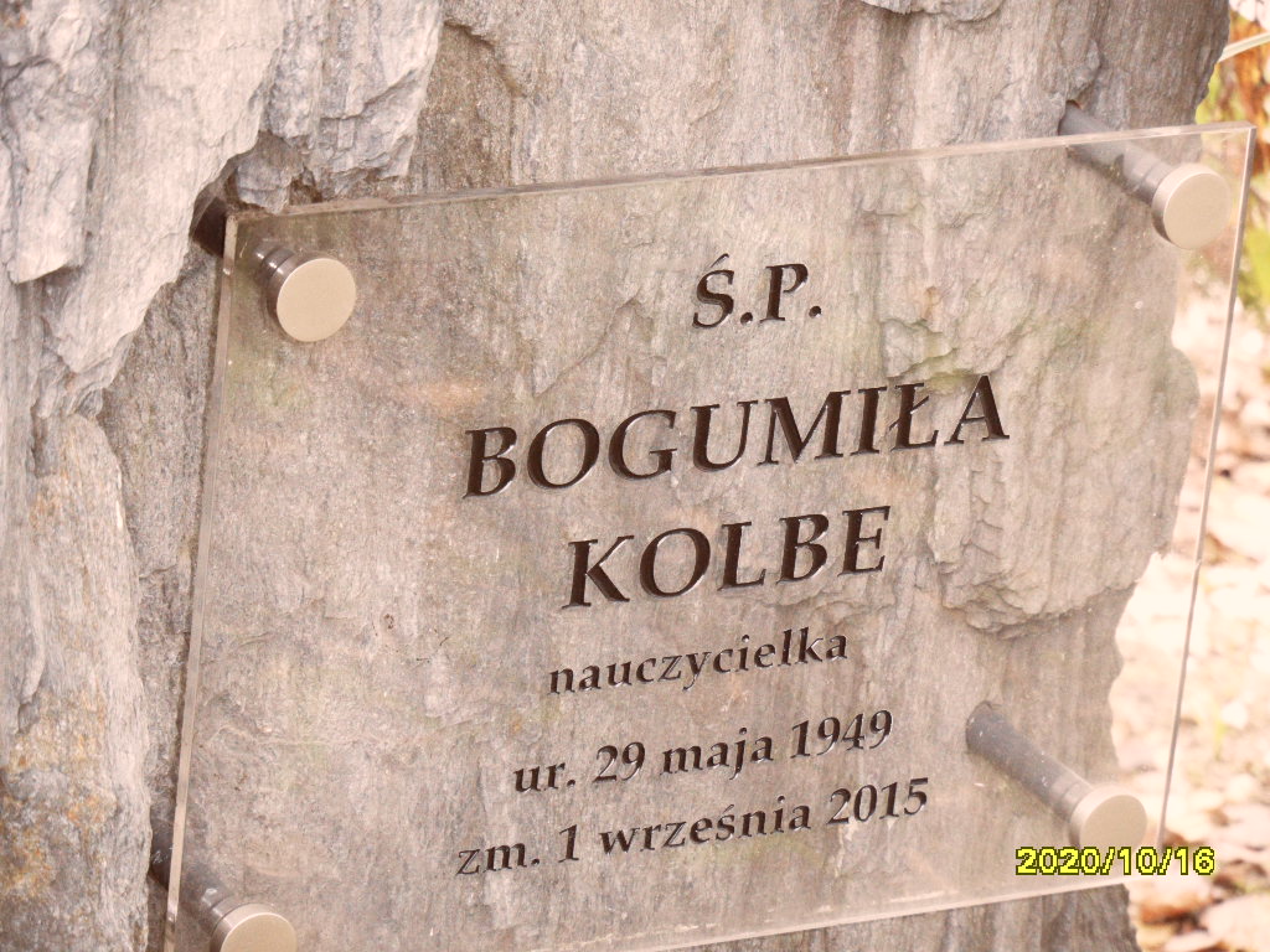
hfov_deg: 9.4
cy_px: 476
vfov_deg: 7.1
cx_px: 635
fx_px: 7705
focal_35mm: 210
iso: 240
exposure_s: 1/60
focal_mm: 34.8
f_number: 4.6
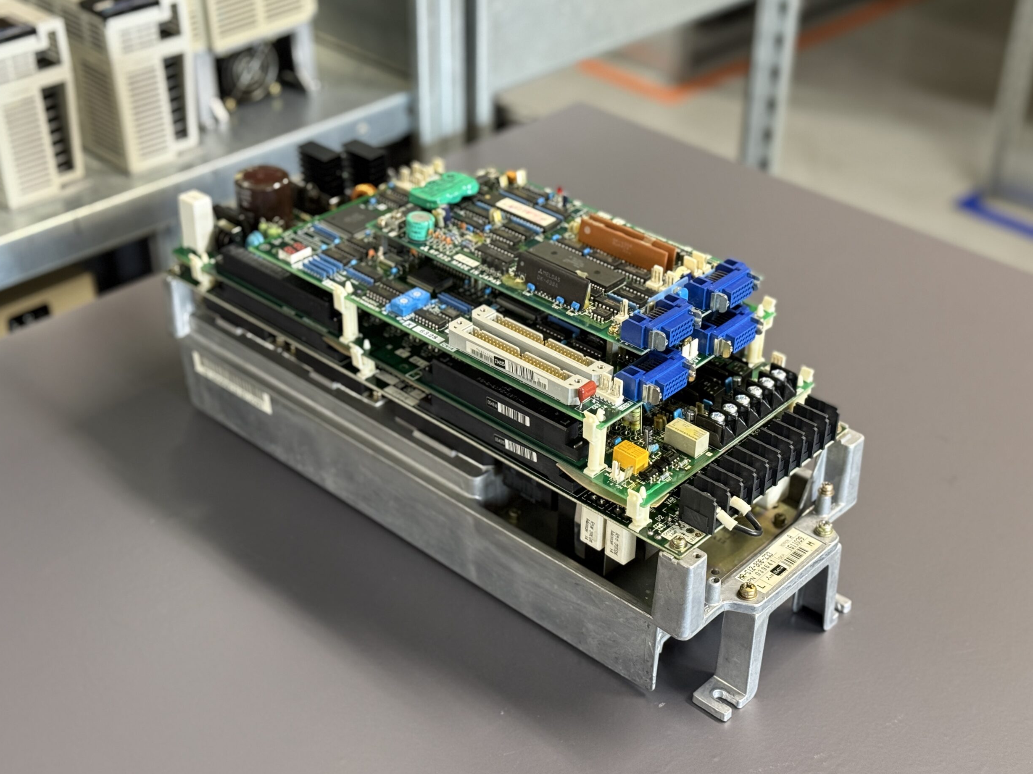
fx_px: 1492
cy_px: 376
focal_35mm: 50
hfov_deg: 38.2
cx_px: 498
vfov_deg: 29.1
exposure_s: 1/33
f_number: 1.78
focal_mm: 6.76
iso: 250
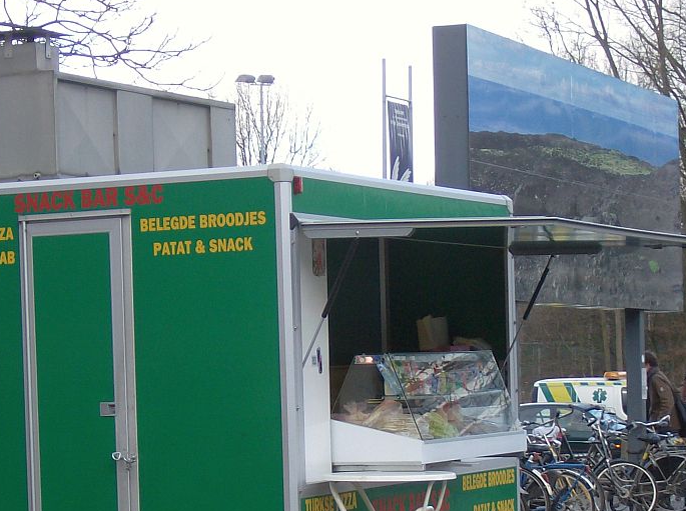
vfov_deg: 11.6
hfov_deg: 15.5
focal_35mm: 127
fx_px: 2512
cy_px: 338
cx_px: 289
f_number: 4.2
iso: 100
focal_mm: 14.1
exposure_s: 1/156
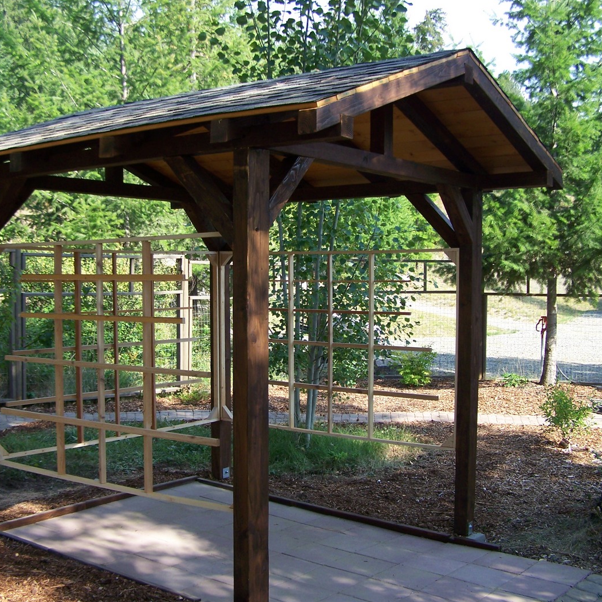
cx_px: 277
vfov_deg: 36.8
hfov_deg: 36.8
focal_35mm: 46
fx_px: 905
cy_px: 294
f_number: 2.8
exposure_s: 1/200
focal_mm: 6.3
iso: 64
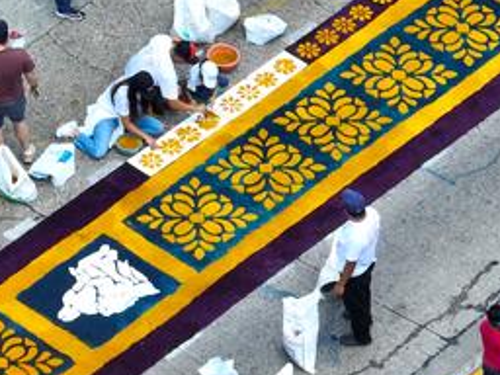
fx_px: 4535
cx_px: 162
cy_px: 140
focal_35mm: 314
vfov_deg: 4.7
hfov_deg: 6.3
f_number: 4.4
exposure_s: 1/25
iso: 100
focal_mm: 29.85
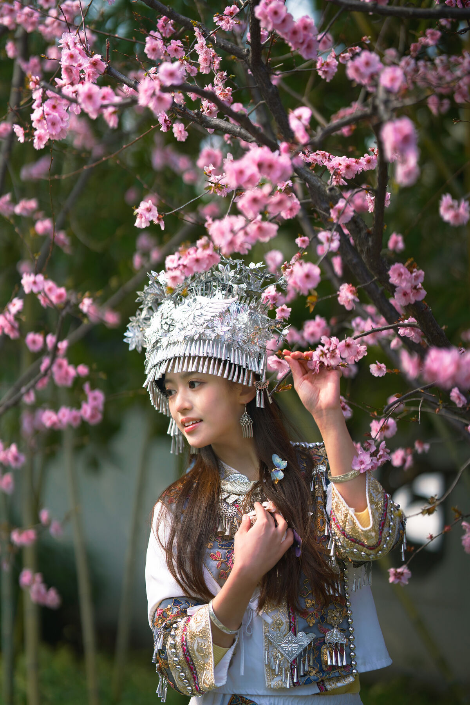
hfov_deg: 16.1
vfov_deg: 23.9
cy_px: 352
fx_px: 1664
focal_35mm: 85
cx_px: 235
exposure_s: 1/4000
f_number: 1.4
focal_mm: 85
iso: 100
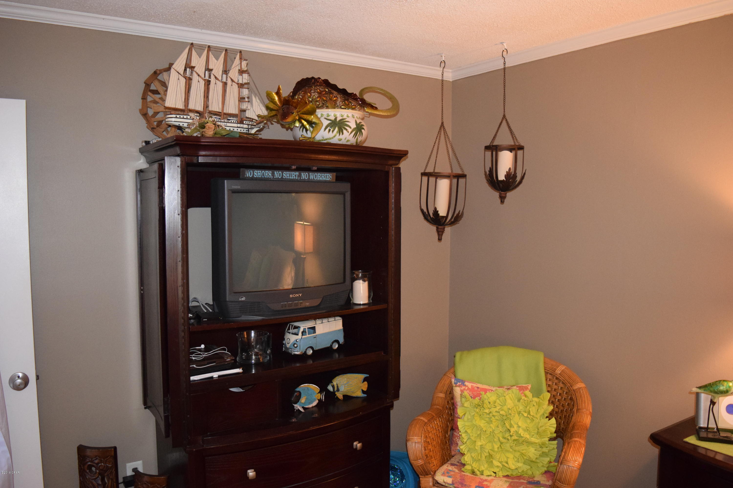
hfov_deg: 67.4
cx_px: 366
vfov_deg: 47.9
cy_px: 244
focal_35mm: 27
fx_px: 550
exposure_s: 1/60
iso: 3200
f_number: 3.5
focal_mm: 18
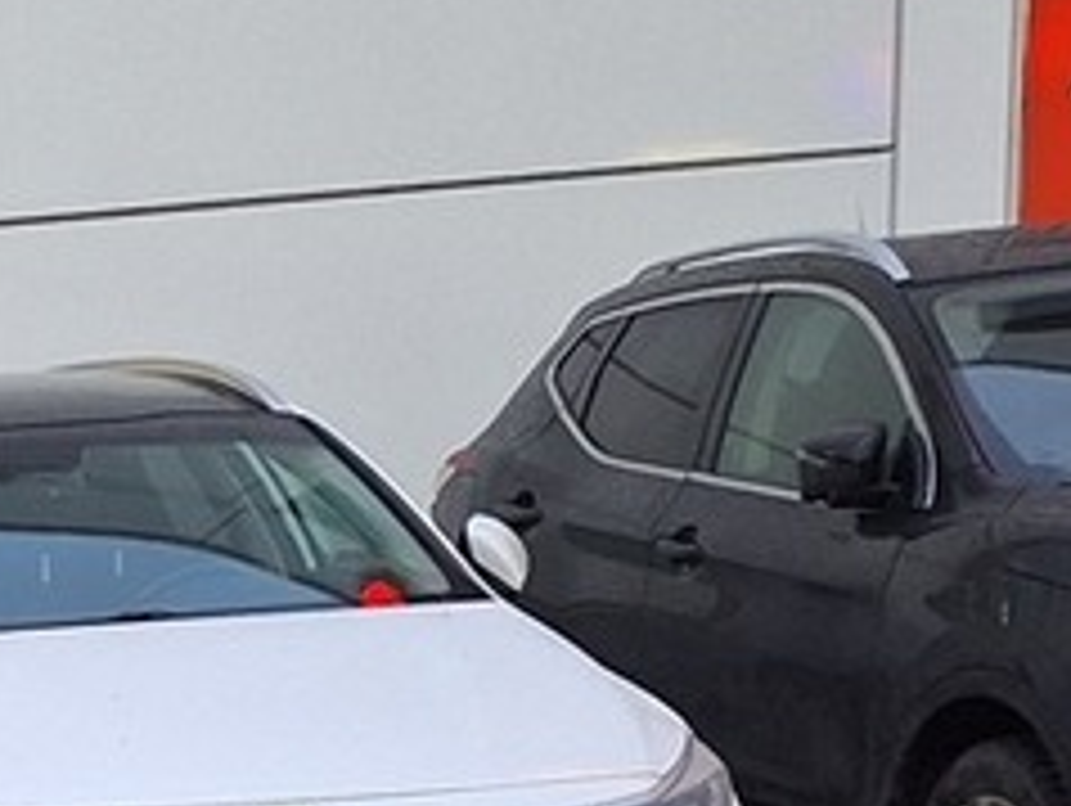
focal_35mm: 139
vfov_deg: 10.2
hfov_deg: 11.3
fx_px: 4305
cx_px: -1656
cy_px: 1355
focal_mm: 5.54
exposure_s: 1/25
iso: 250
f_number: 1.8
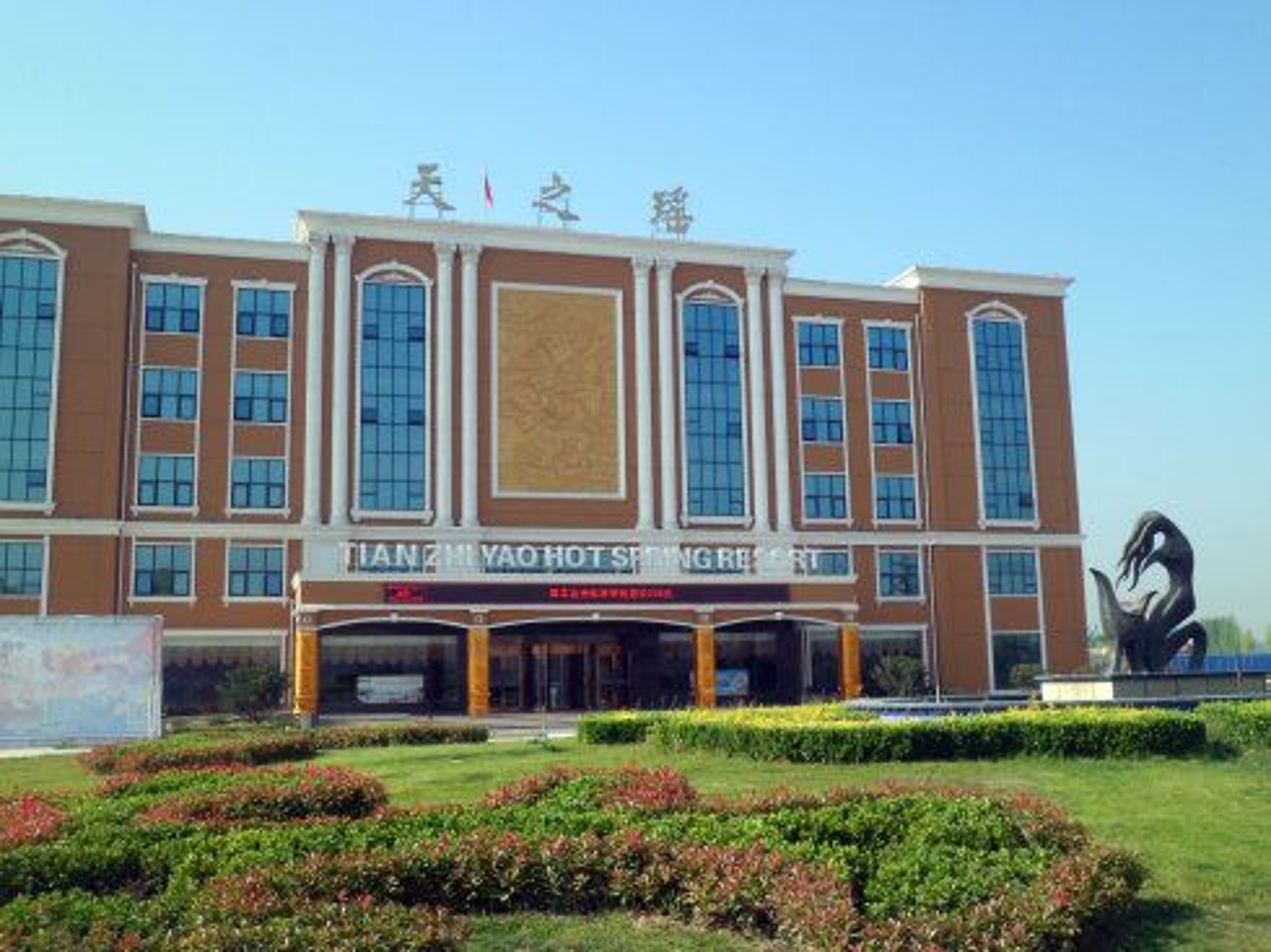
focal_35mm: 36
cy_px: 476
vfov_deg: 39.6
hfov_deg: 51.4
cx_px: 636
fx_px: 1321
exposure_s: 1/750
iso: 80
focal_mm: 6.6
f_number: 3.8
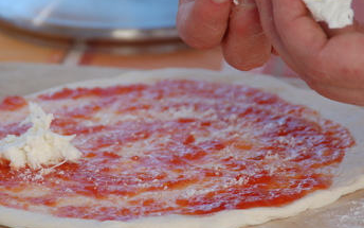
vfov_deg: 5.4
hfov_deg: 8.6
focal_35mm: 244
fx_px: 2421
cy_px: 103
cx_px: 154
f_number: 5.6
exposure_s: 1/500
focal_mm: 110
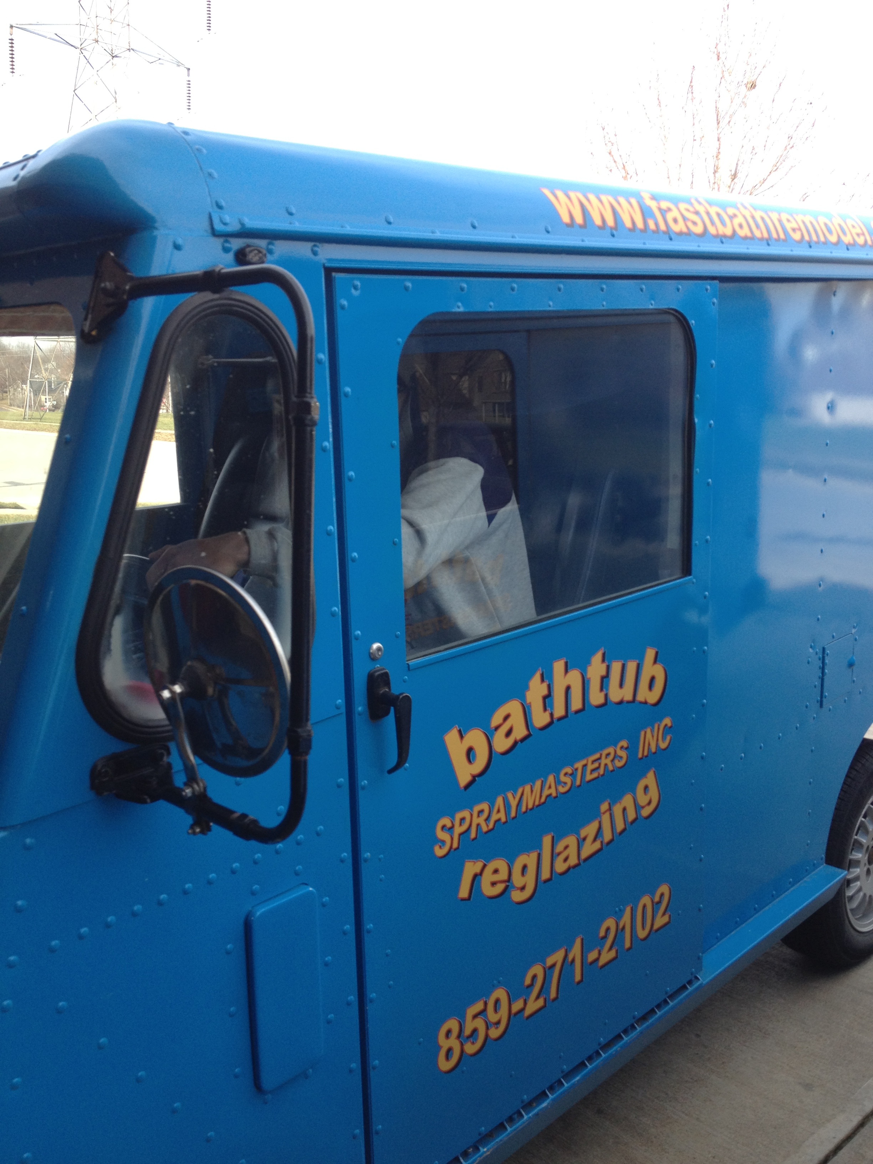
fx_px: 1177
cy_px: 582
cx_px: 436
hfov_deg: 40.7
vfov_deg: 52.6
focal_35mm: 35
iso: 50
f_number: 2.4
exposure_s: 1/308
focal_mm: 4.28
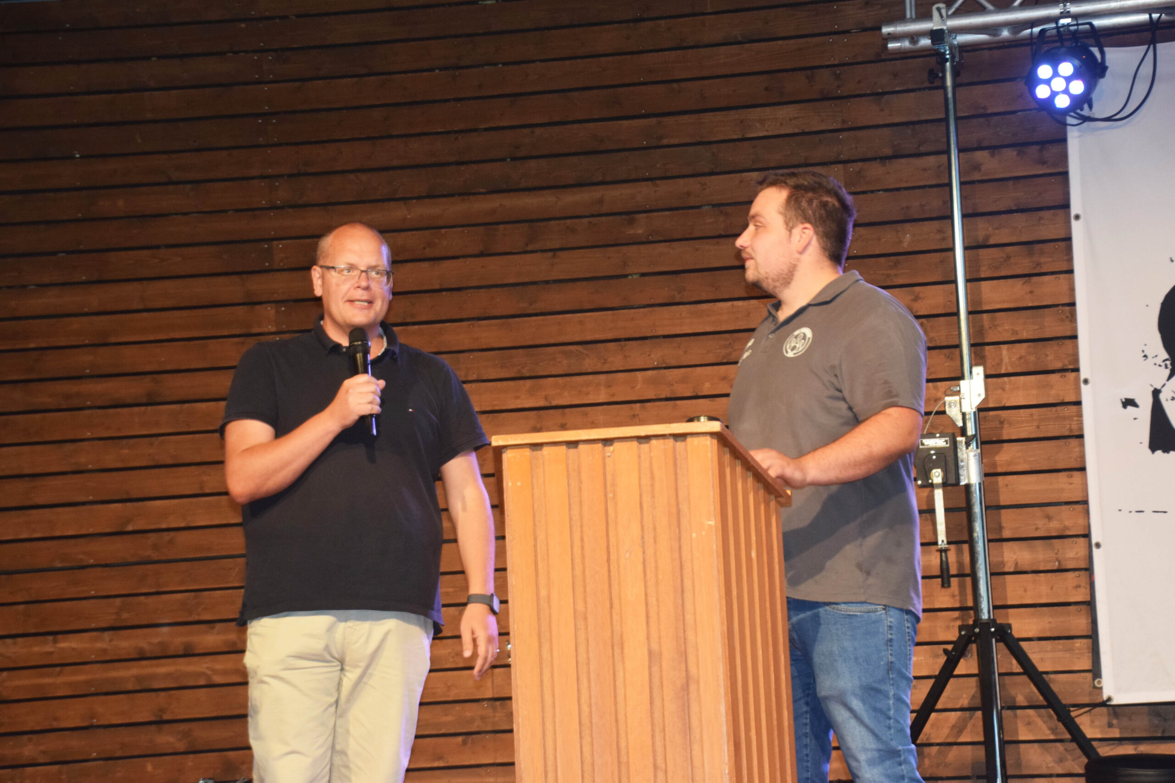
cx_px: 588
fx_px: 3427
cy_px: 392
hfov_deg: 19.5
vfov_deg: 13.0
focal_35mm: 105
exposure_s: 1/60
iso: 1100
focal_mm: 70
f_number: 5.6
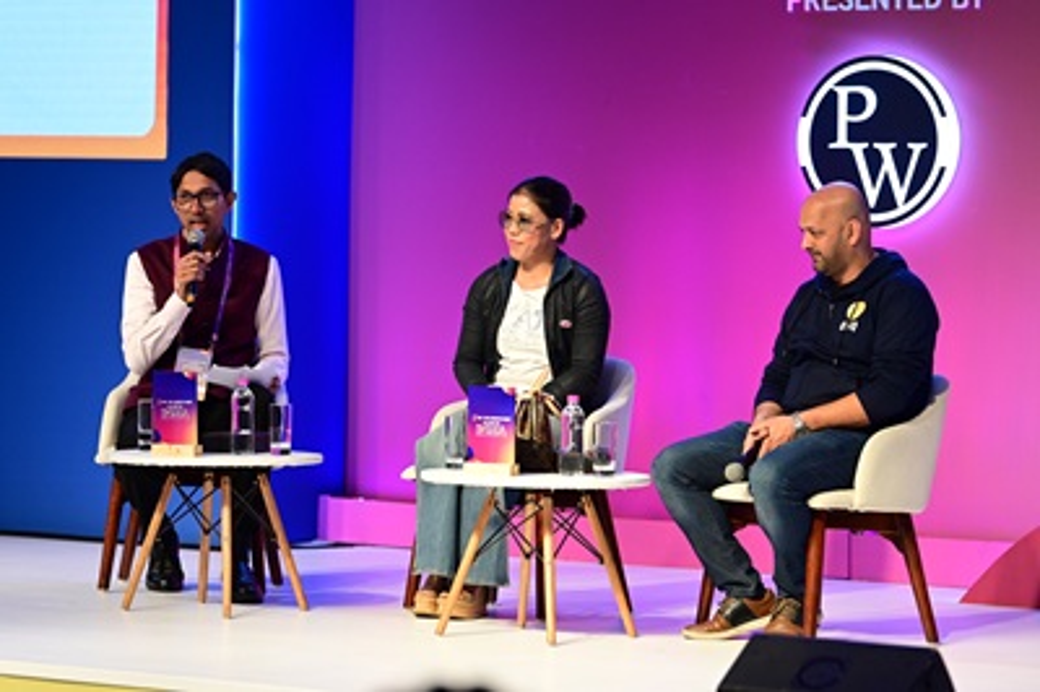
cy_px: 346
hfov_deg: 14.7
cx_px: 520
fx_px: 4041
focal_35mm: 140
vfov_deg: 9.8
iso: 1250
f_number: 3.5
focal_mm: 140
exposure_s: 1/250
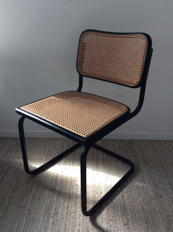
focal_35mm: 32
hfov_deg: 44.1
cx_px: 86
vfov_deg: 56.9
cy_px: 116
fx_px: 214
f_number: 2.4
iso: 40
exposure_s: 1/33
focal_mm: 3.3
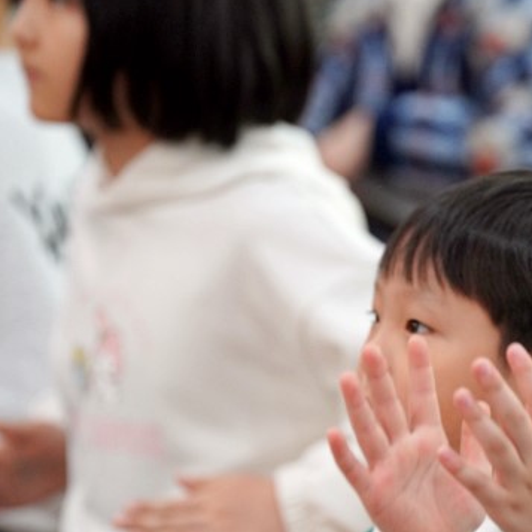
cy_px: 432
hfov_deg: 4.1
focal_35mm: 429
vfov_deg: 4.1
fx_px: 7459
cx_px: 659
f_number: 4
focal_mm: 200
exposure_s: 1/250
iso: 2500
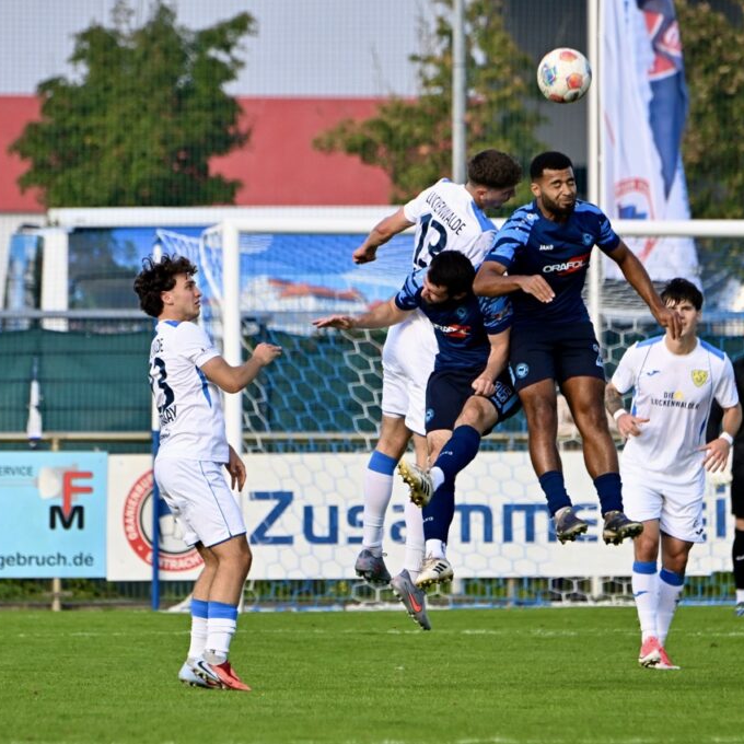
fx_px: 12450
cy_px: 372
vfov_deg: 3.4
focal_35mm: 512
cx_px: 475
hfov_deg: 3.4
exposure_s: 1/1600
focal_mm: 400
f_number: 6.3
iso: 1250
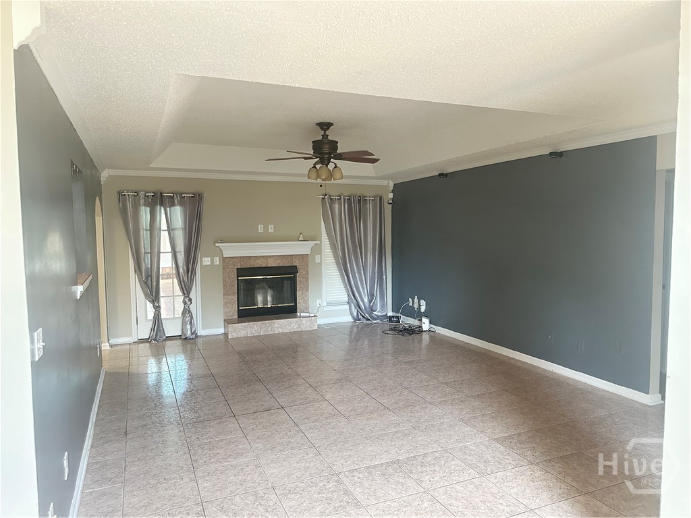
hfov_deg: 71.6
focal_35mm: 24
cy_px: 259
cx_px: 346
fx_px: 479
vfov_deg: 56.8
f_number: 1.78
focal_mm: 6.86
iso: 640
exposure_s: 1/60
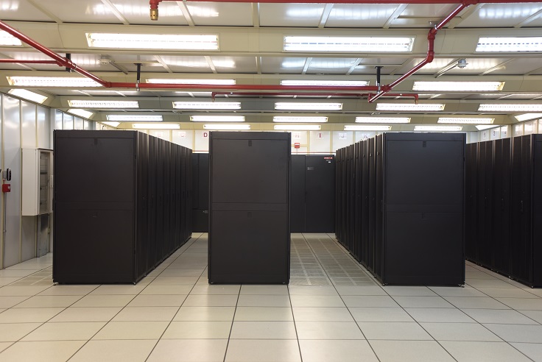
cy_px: 181
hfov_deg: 53.1
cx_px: 271
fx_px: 542
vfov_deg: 36.9
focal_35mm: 36
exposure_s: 1/60
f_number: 4
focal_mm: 36
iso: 800
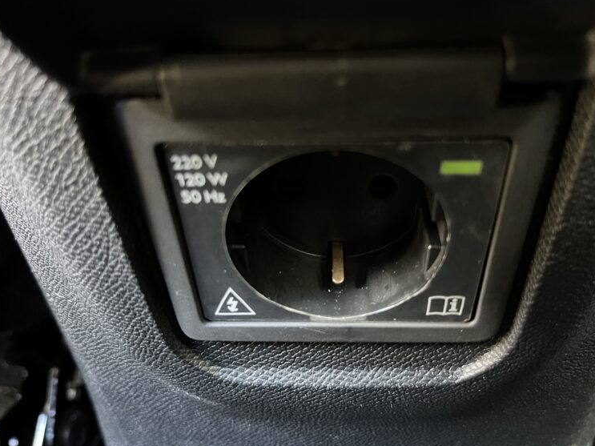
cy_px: 210
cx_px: 315
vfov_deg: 49.7
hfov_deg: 63.4
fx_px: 481
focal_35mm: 28
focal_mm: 5.1
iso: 1000
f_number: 1.6
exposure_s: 1/30
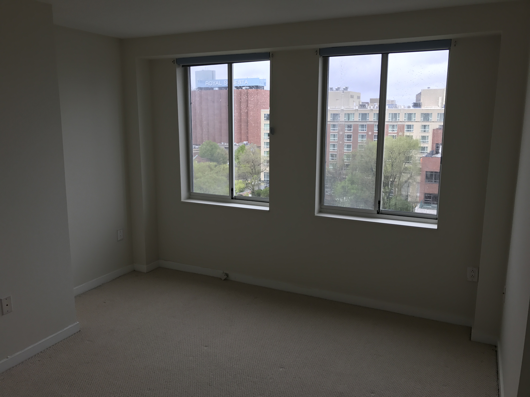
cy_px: 198
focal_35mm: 28
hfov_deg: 63.4
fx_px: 429
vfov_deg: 49.7
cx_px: 265
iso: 20
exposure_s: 1/213
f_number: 1.8
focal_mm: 3.99
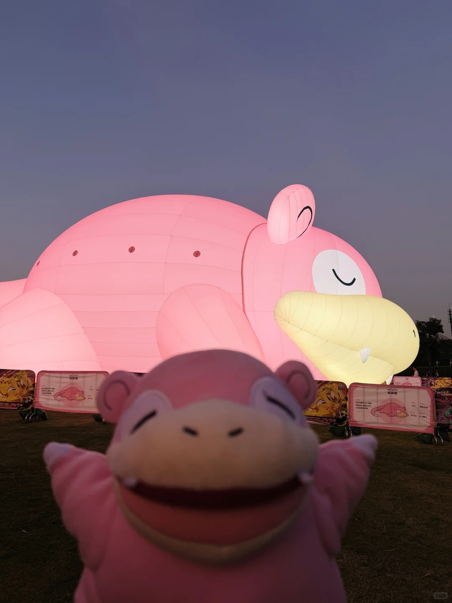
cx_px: 226
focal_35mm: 24
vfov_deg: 71.6
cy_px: 302
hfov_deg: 56.8
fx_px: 418
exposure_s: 1/100
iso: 125
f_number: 1.78
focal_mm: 6.76
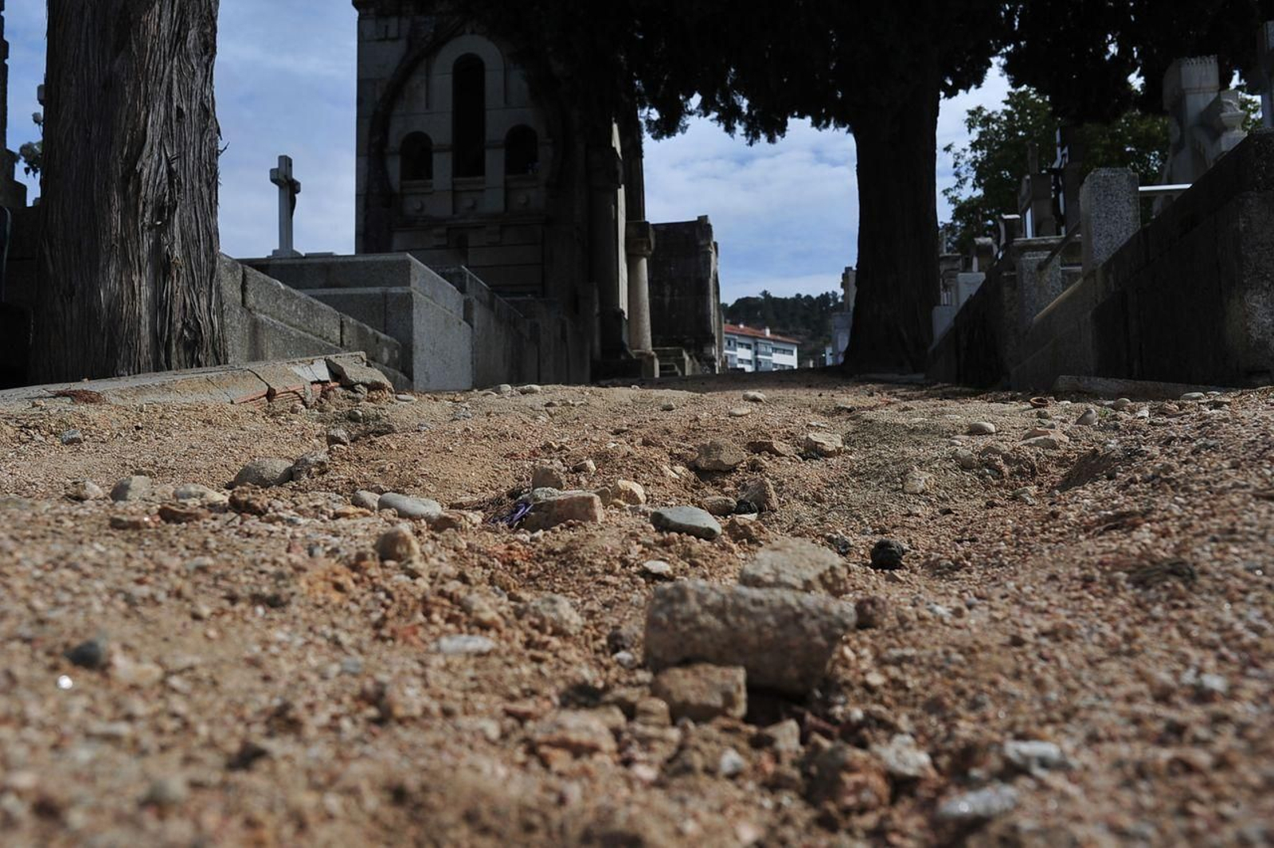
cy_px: 424
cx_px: 637
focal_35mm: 35
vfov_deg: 37.8
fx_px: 1238
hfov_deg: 54.5
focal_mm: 35
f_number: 10
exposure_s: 1/640
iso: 200
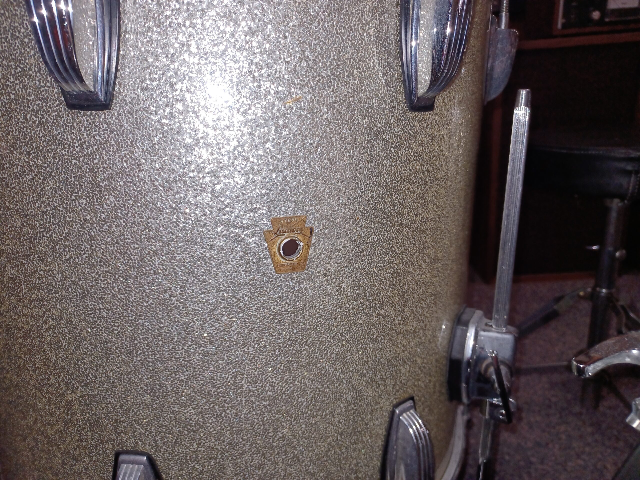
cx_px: 320
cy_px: 240
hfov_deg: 69.4
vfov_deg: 54.9
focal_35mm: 25
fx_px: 462
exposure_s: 1/50
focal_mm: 4.6
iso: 50
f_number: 1.8
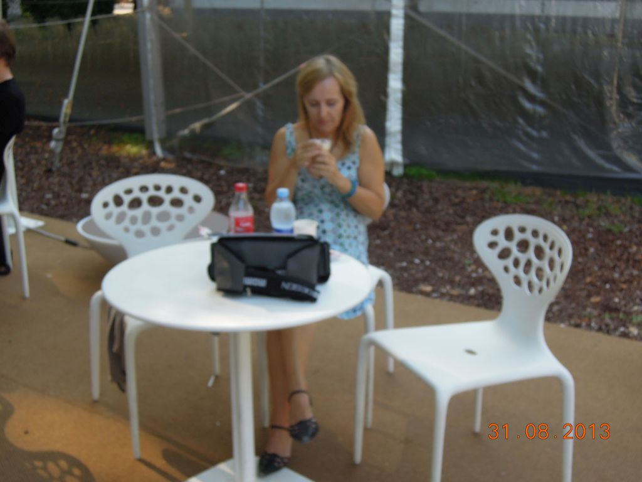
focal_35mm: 50
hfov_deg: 38.2
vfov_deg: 29.1
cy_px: 241
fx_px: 927
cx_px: 321
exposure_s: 1/200
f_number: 3.7
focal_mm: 9
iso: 160
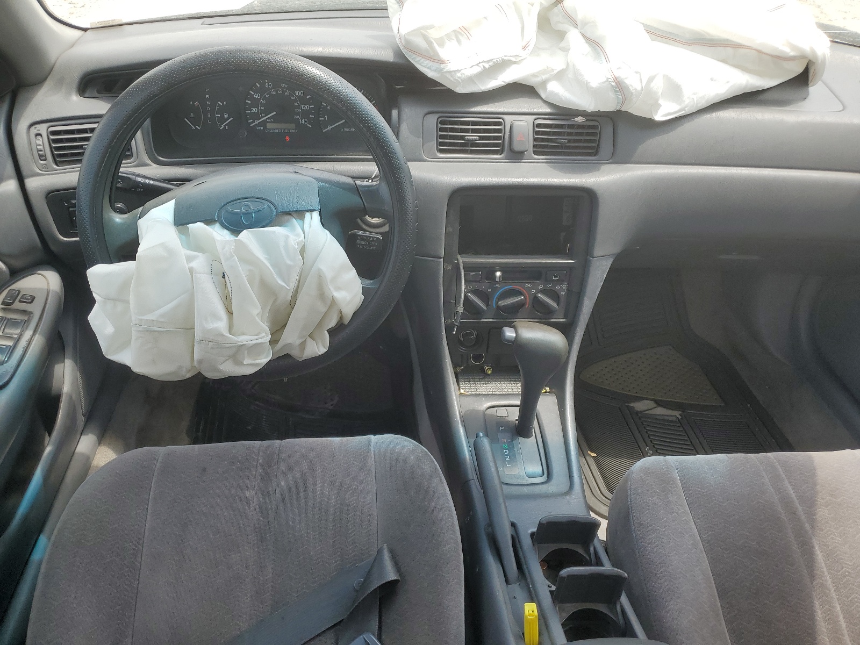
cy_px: 322
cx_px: 430
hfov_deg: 67.3
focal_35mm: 26
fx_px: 646
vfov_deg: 53.1
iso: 50
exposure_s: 1/625
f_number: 1.5
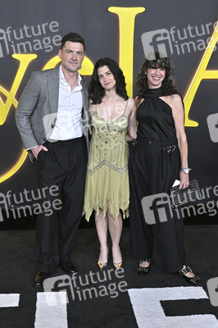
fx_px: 428
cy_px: 164
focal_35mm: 47
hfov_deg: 28.6
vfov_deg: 41.9
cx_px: 109
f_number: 6.3
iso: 1600
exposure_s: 1/320
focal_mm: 47
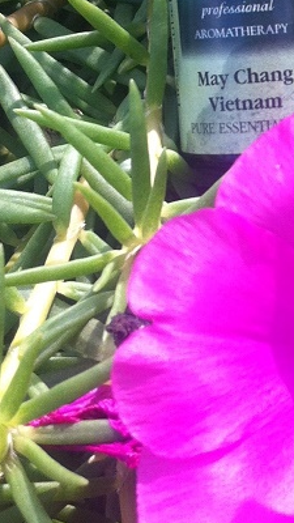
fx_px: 1414
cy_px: 59
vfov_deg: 20.6
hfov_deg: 11.6
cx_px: 384
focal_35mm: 102
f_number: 2.8
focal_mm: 3.85
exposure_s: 1/355
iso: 80
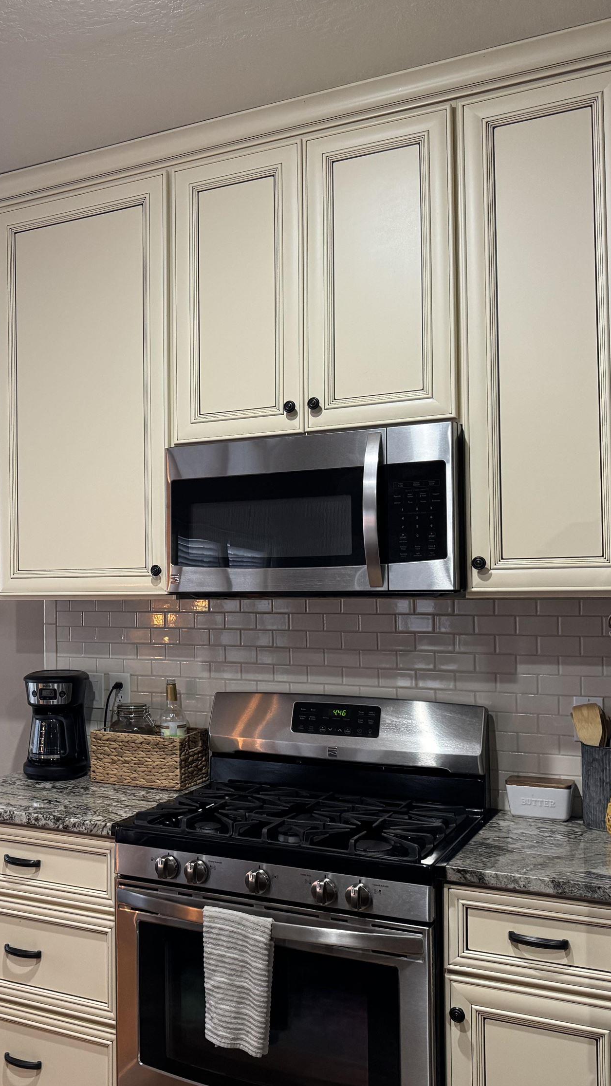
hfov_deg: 31.7
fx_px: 1037
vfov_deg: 55.3
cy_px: 556
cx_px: 96
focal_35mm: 36
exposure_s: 1/60
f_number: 1.78
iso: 320
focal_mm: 6.76
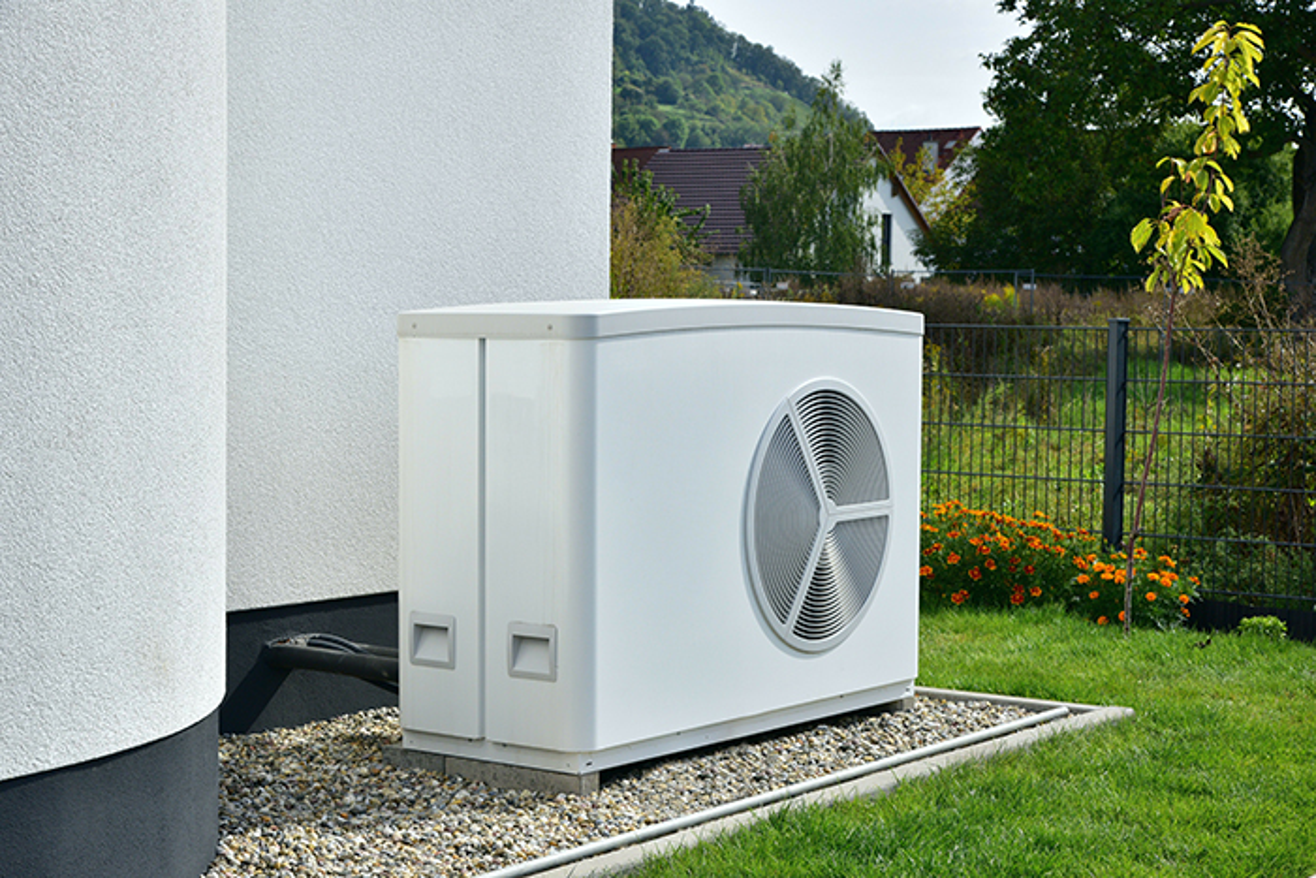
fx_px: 2376
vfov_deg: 20.9
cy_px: 439
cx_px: 658
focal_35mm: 65
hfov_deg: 31.0
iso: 400
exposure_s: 1/400
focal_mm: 65
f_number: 13
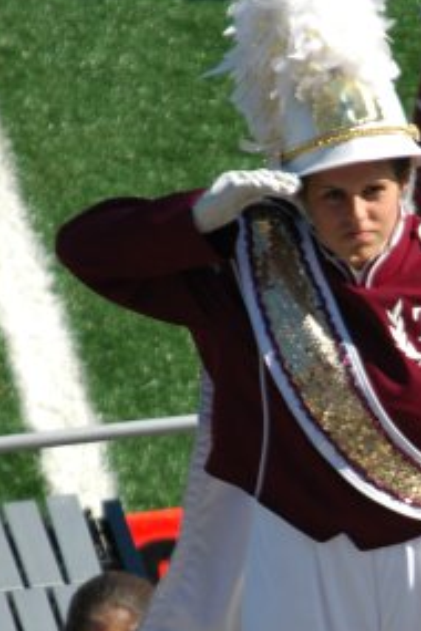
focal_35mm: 1261
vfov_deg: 1.6
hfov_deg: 1.1
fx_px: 22118
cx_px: 347
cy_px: 498
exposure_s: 1/800
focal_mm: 400
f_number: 5.6
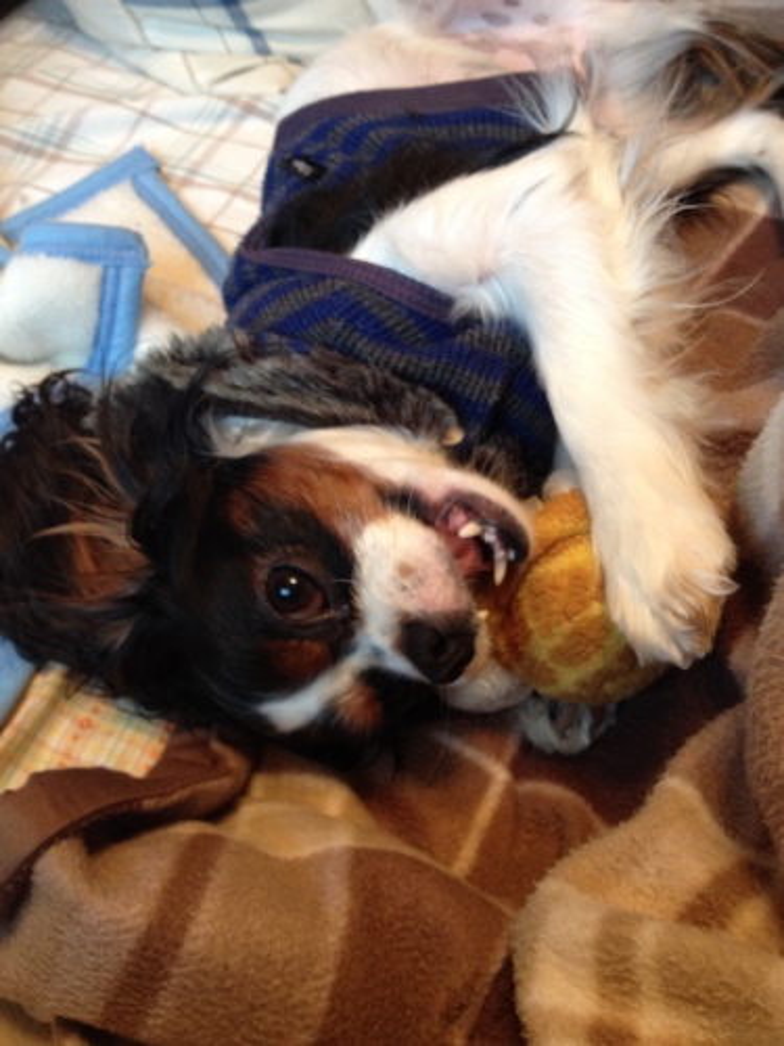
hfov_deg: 40.7
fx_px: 1057
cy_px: 523
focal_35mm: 35
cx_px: 392
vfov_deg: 52.6
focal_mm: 4.28
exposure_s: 1/20
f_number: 2.4
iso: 200
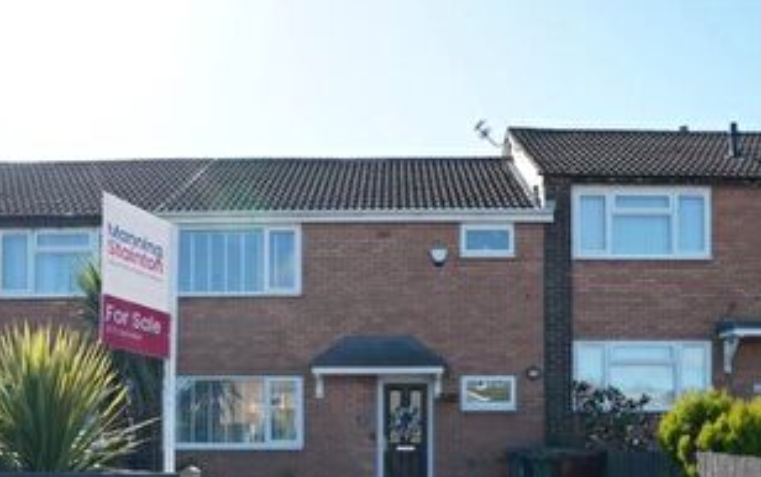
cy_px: 435
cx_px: 383
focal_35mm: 37
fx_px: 768
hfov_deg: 52.7
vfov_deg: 32.7
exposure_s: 1/400
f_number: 8
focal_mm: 16
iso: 400
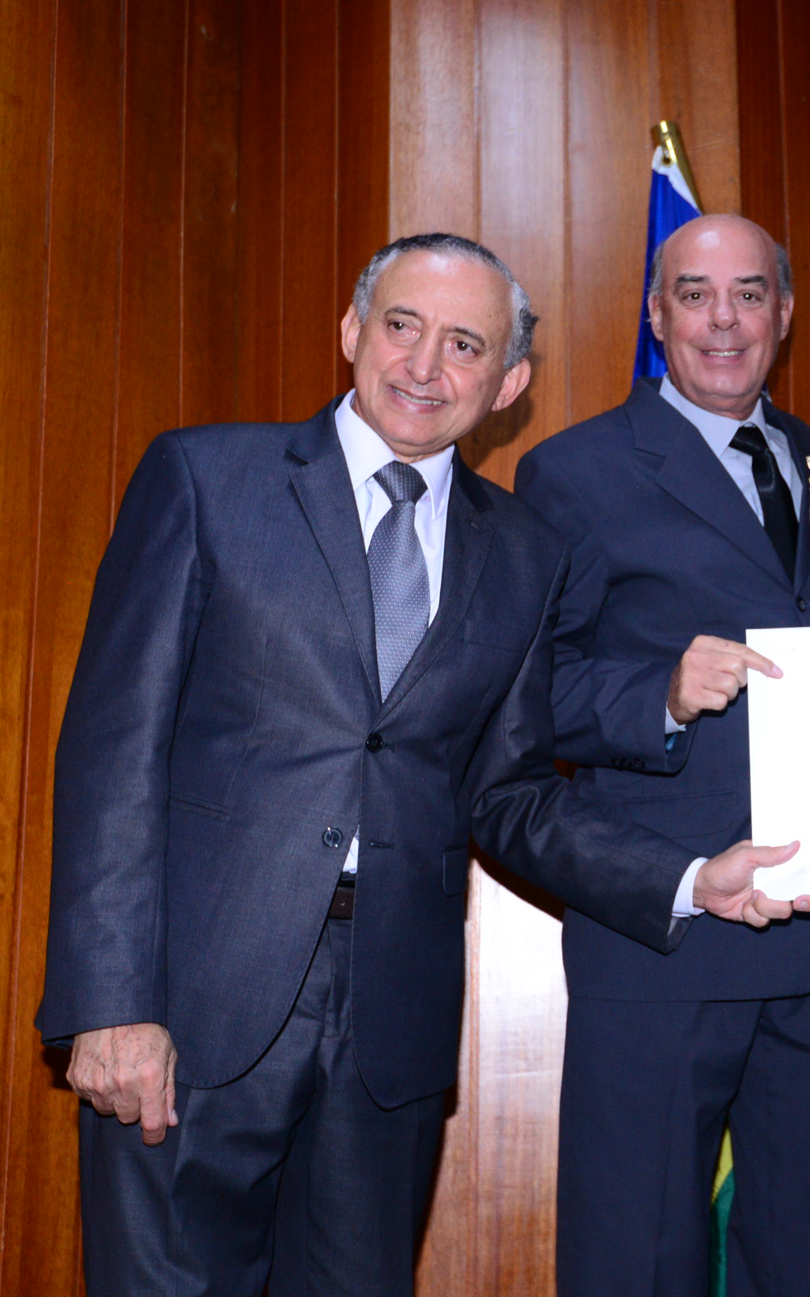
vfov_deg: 37.5
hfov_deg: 22.7
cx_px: 871
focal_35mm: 54
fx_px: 1908
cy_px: 646
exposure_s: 1/125
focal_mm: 35
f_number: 5
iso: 1600
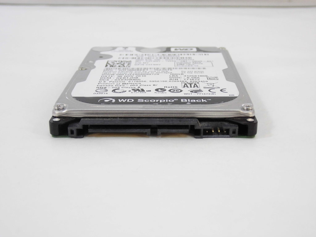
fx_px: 456
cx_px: 158
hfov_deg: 38.2
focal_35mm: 50
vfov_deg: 29.1
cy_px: 118
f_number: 4
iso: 250
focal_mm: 8.85
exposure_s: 1/125
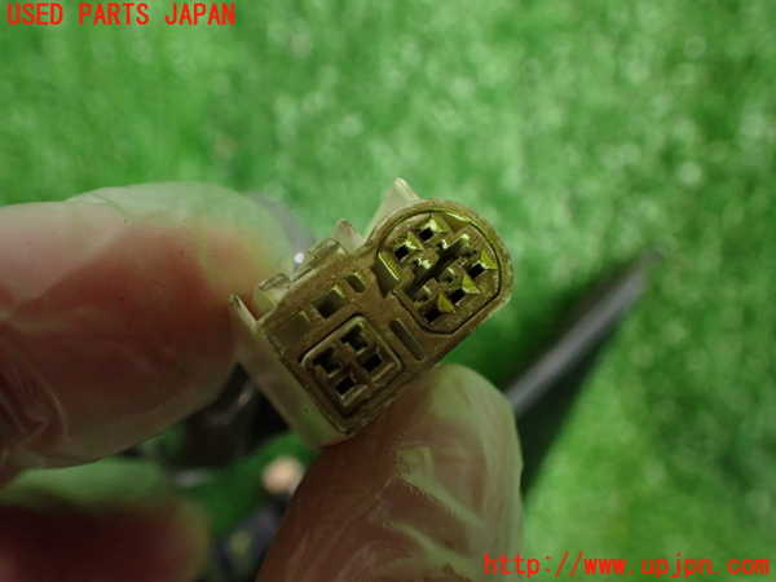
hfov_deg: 60.0
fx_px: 673
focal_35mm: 30
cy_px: 291
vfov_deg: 46.8
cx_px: 388
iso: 800
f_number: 2.3
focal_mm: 5.4
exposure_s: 1/30
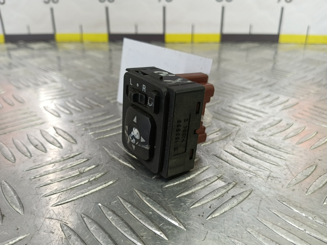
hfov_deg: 73.9
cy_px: 122
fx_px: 217
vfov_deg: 58.9
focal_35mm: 23
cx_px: 164
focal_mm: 4.11
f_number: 1.6
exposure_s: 1/50
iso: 102
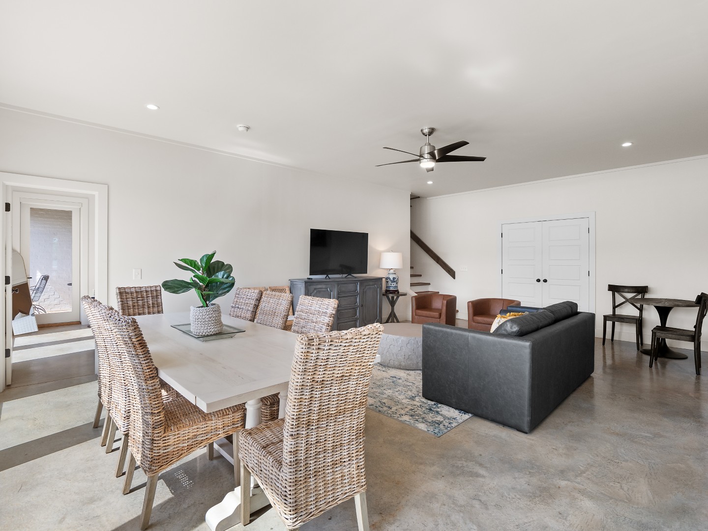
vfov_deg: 78.1
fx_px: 327
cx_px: 354
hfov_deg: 94.5
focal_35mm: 16
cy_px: 266
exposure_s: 1/30
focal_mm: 8
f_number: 5.6
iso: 200
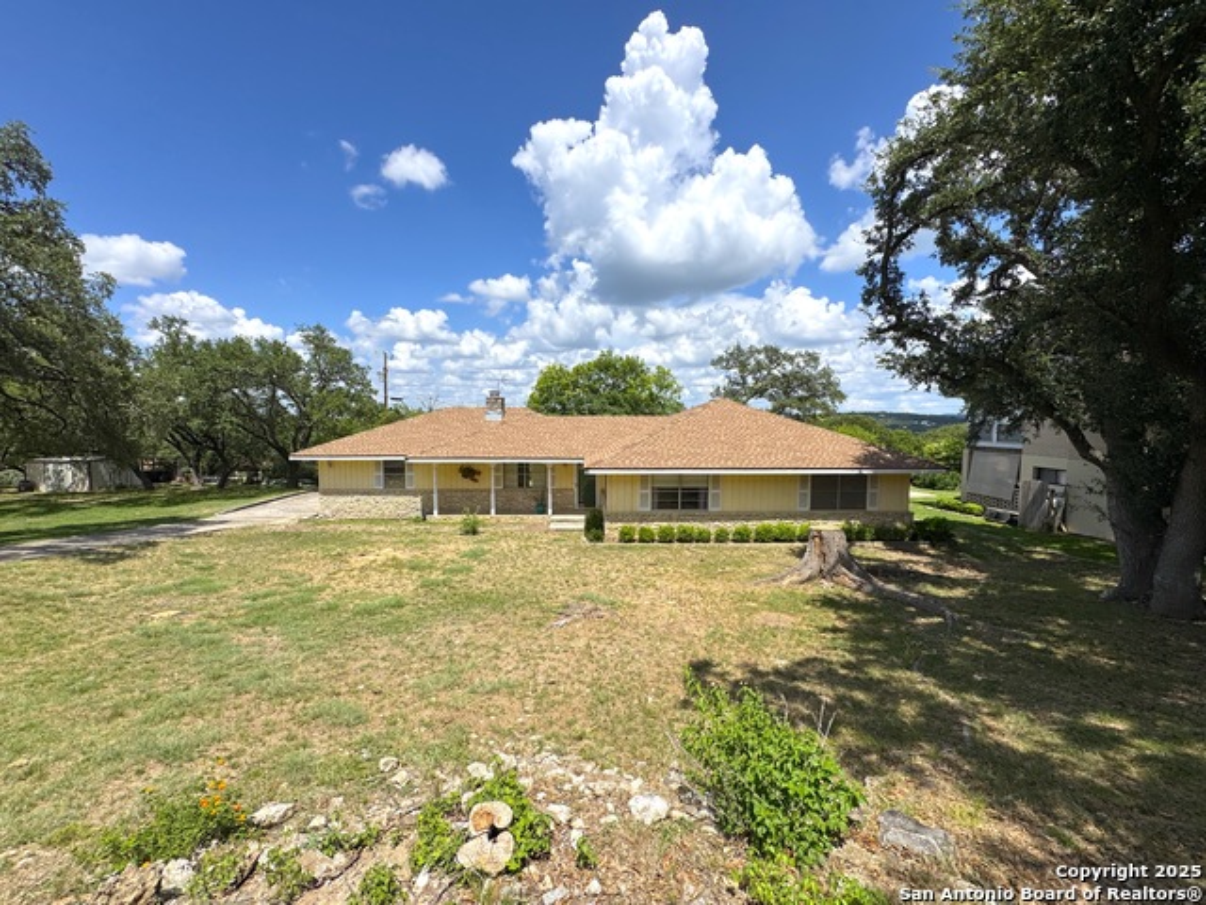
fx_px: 488
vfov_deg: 85.7
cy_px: 452
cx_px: 603
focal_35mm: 14
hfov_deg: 102.1
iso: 50
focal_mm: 2.22
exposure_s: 1/3546
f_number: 2.2
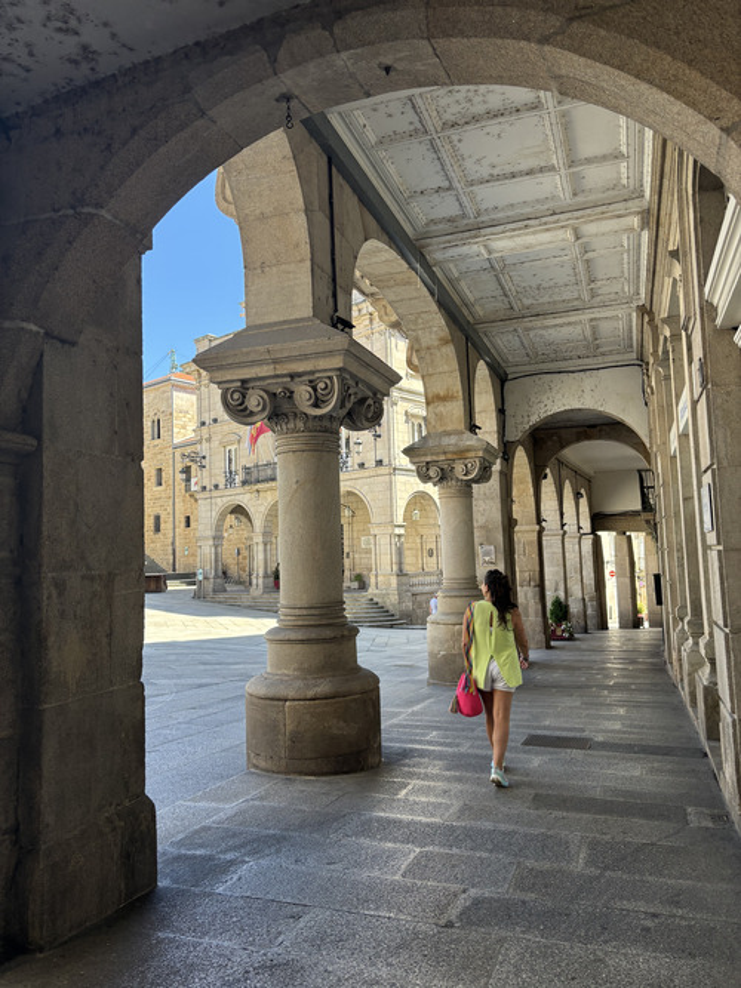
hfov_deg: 53.0
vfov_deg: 67.3
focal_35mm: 26
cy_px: 494
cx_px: 370
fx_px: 742
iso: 50
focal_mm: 5.96
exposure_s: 1/488
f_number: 1.6
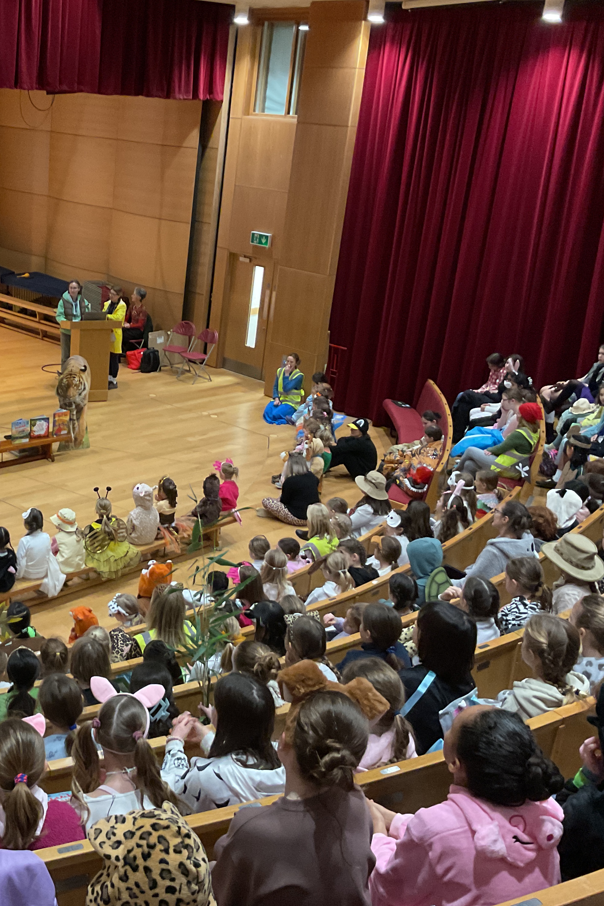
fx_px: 1032
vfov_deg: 47.4
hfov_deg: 31.5
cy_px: 444
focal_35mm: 41
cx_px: 89
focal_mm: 3
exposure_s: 1/50
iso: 250
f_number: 1.8
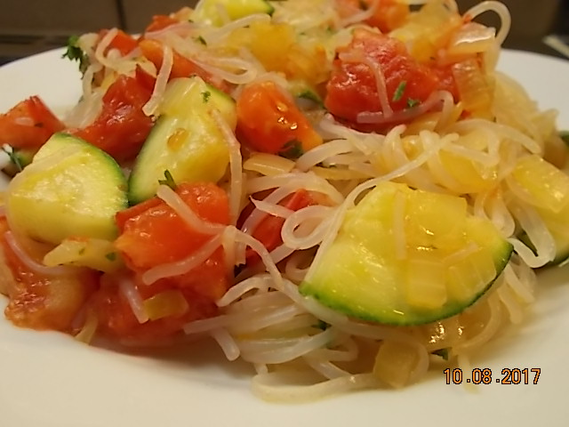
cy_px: 214
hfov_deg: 60.0
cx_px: 284
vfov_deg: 46.8
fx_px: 493
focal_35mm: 30
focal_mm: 5.3
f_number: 3.4
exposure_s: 1/15
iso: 200
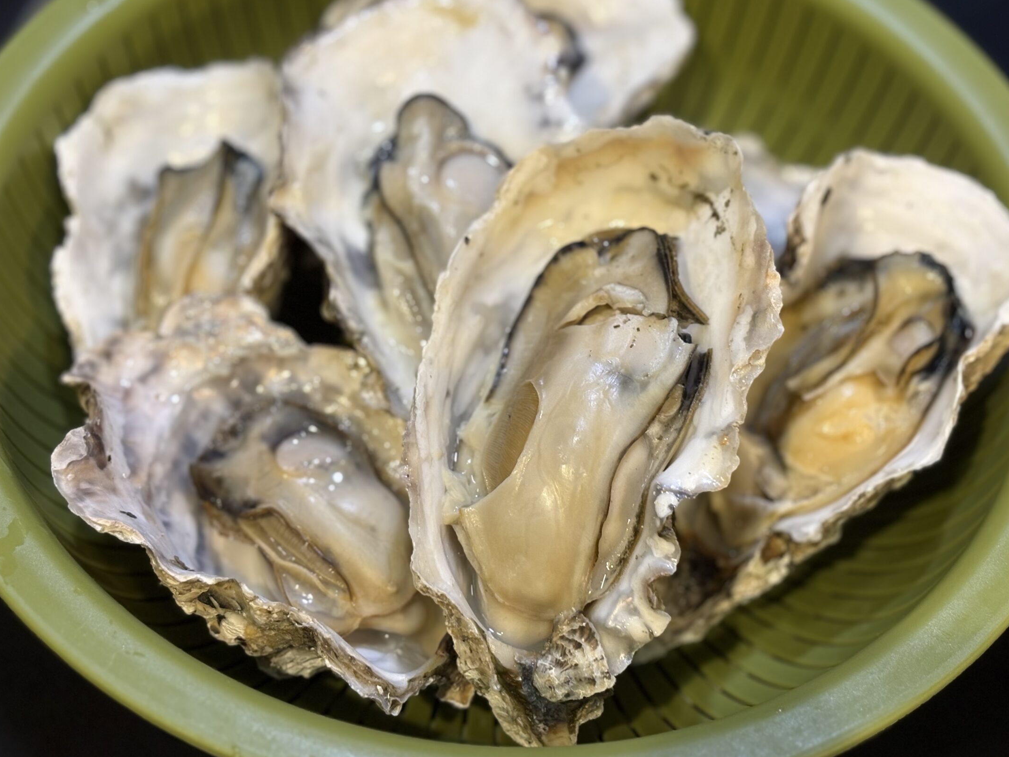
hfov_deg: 31.2
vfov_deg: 23.6
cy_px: 357
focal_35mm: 62
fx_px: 1807
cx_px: 521
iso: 80
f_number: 1.6
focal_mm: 5.96
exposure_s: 1/50
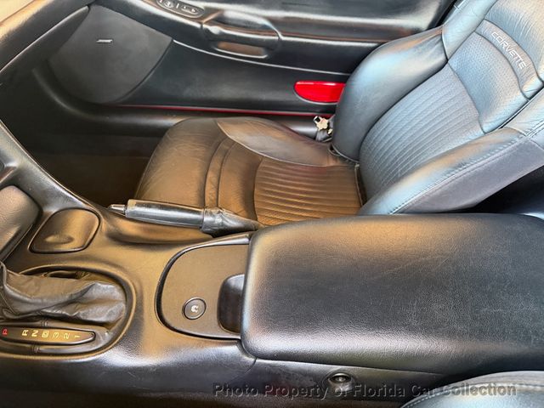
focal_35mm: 24
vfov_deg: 56.8
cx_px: 272
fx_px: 377
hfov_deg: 71.6
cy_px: 204
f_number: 1.78
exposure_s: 1/60
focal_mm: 6.76
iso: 800
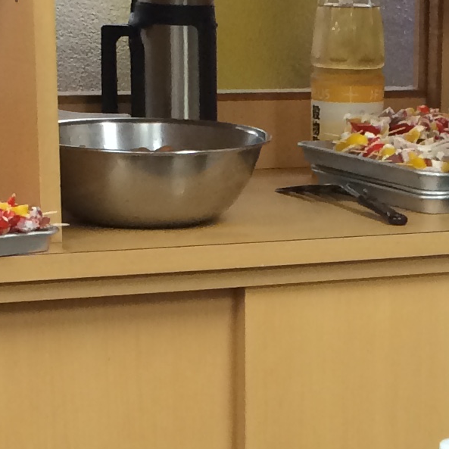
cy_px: 550
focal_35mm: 141
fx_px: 2069
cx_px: 438
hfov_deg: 12.3
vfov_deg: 12.1
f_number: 2.2
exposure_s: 1/30
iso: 40
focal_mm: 4.15
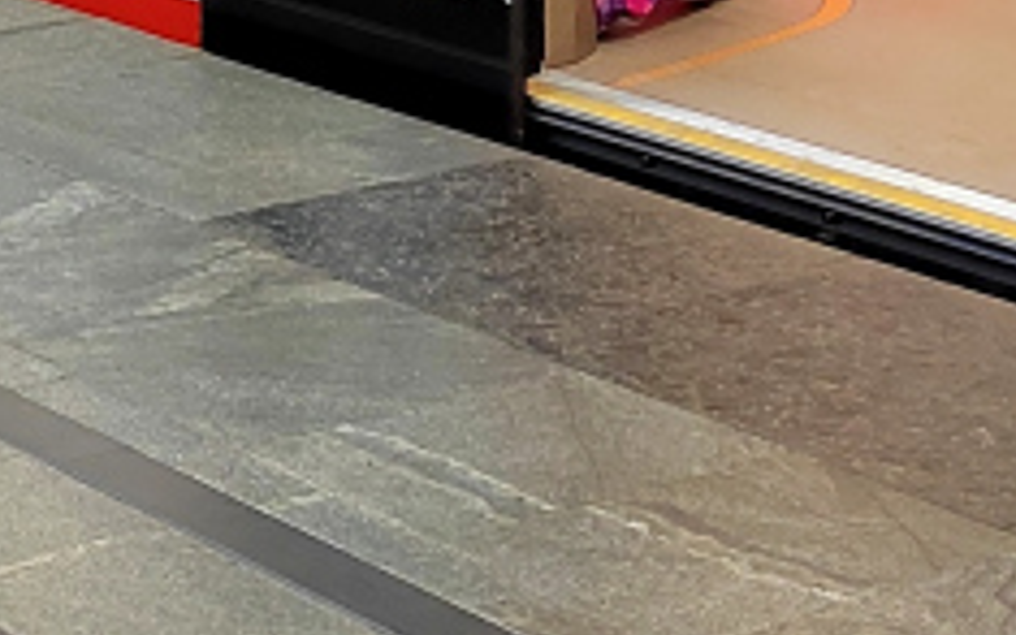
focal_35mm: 135
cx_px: 268
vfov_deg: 9.1
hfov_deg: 15.4
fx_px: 3739
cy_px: -676
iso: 1884
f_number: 1.9
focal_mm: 5.52
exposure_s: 1/120
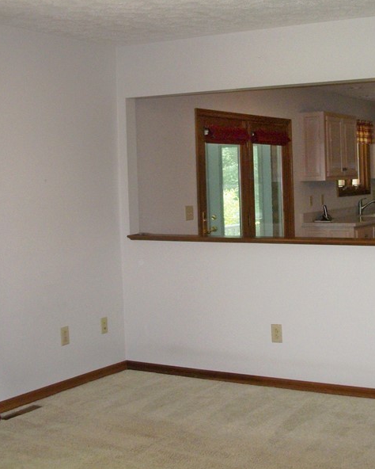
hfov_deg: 27.9
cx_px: 263
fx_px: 749
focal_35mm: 54
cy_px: 197
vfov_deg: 34.7
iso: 160
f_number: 2.9
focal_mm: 5.7
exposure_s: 1/125
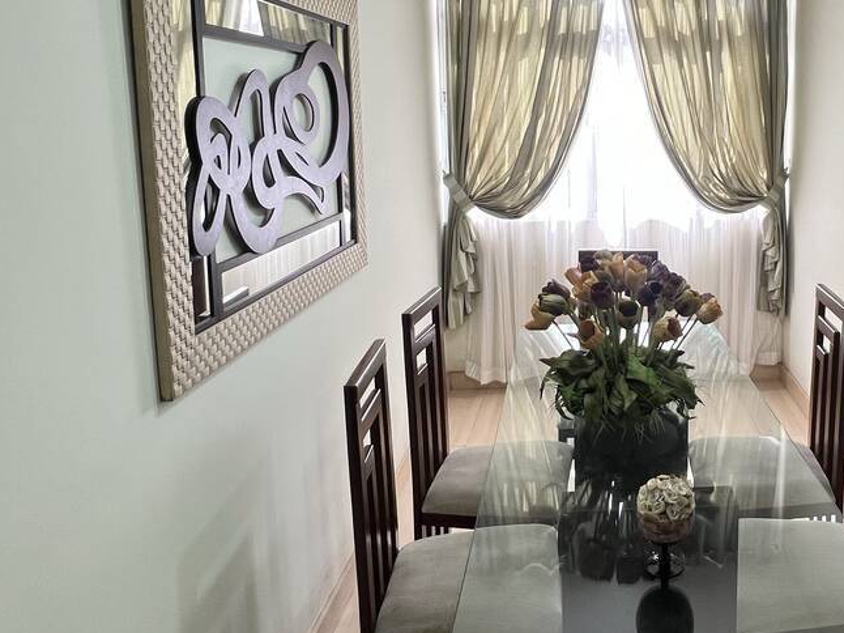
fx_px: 707
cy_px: 204
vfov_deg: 47.3
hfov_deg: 58.1
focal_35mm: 29
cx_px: 644
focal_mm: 1.57
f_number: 1.8
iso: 100
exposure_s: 1/120
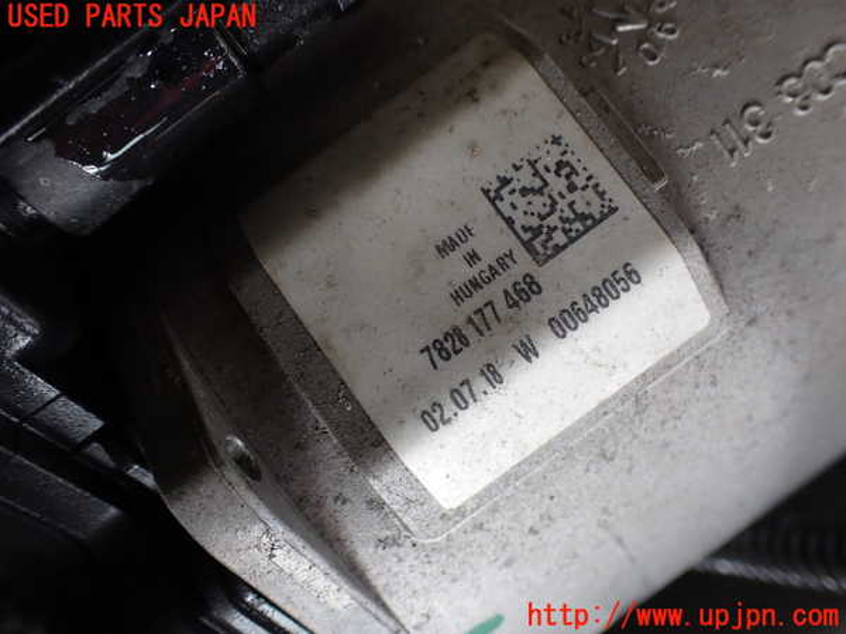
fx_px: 733
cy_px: 317
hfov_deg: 60.0
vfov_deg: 46.8
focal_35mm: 30
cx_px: 423
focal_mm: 5.4
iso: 125
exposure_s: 1/125
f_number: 2.3
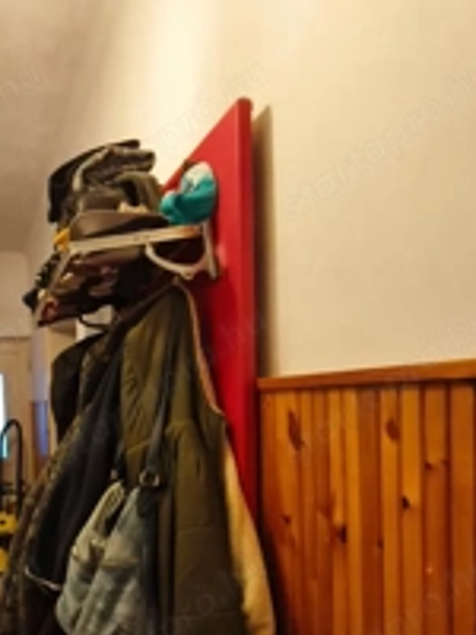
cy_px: 429
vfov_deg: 58.5
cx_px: 29
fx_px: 550
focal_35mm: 30
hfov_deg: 42.1
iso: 1600
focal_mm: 1.91
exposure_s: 1/25
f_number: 2.2
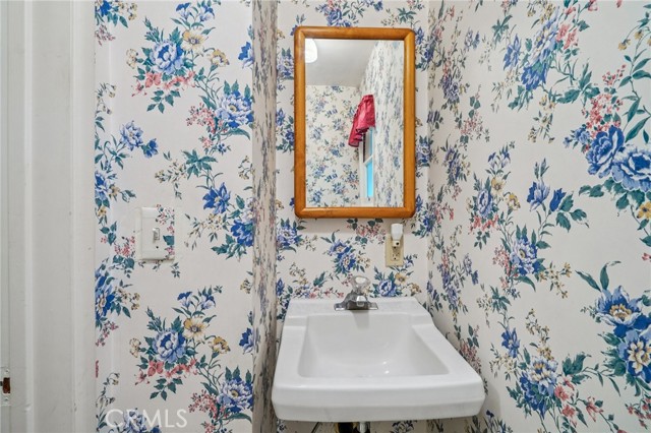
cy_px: 216
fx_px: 289
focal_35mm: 16
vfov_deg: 73.7
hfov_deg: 96.8
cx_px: 326
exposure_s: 1/5
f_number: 8
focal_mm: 16
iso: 400
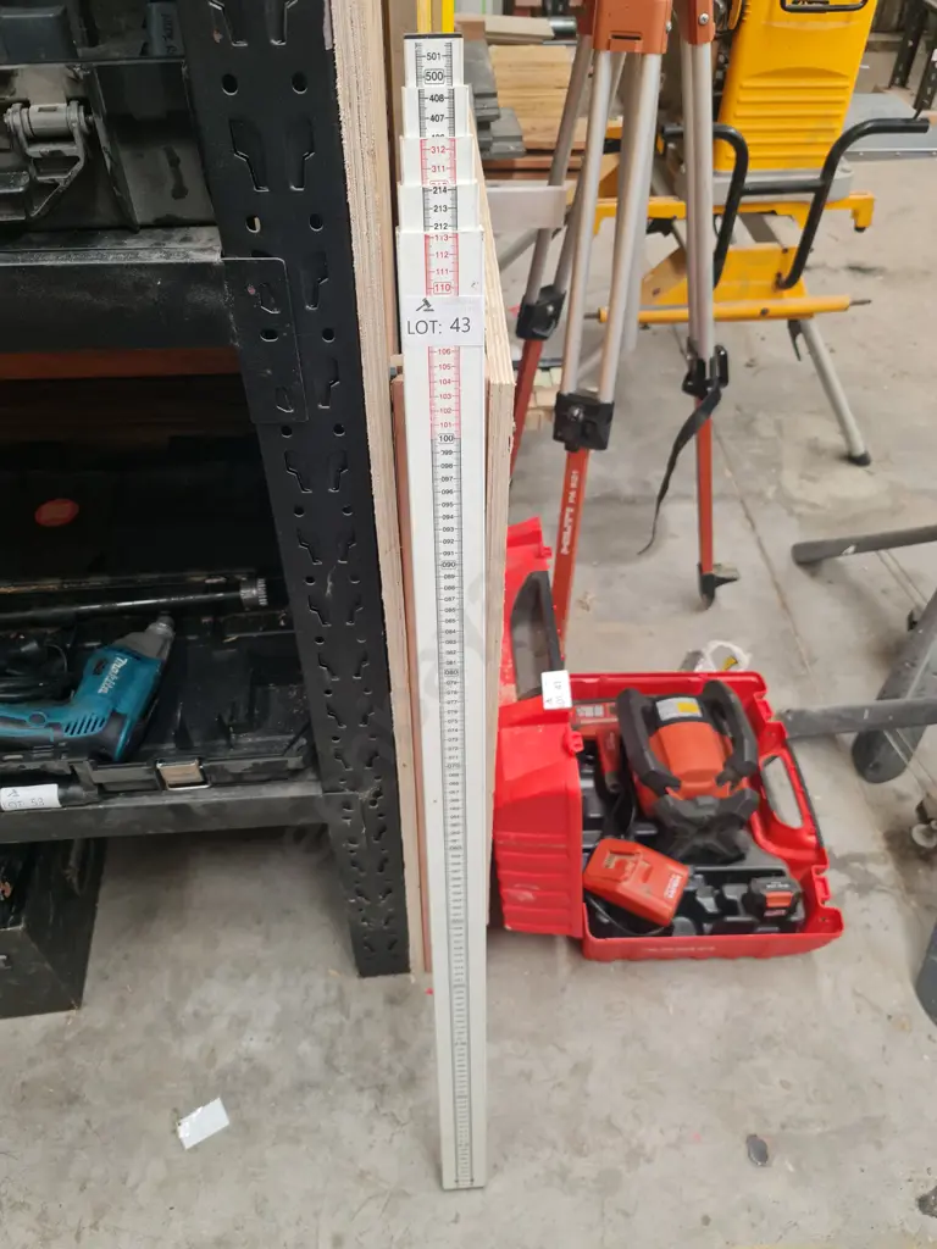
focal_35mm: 25
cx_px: 468
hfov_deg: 54.9
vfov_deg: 69.4
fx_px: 902
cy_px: 624
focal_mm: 7
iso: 200
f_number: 1.8
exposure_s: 1/100
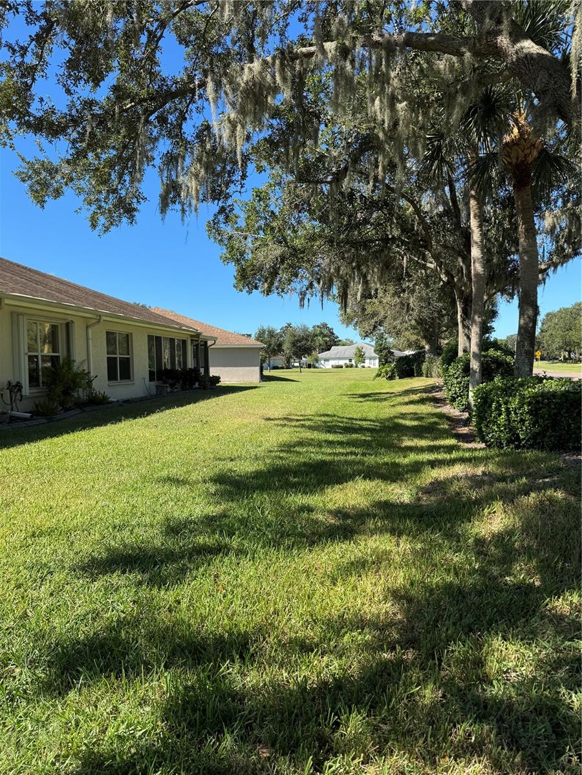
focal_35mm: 24
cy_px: 388
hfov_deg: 56.8
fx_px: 538
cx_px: 291
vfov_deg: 71.6
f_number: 1.78
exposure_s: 1/2041
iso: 80
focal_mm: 6.76
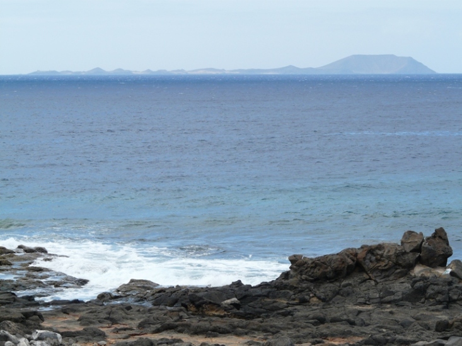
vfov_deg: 10.5
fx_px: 1882
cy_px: 173
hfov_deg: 14.0
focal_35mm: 141
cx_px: 231
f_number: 5.6
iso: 100
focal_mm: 23.1
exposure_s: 1/400
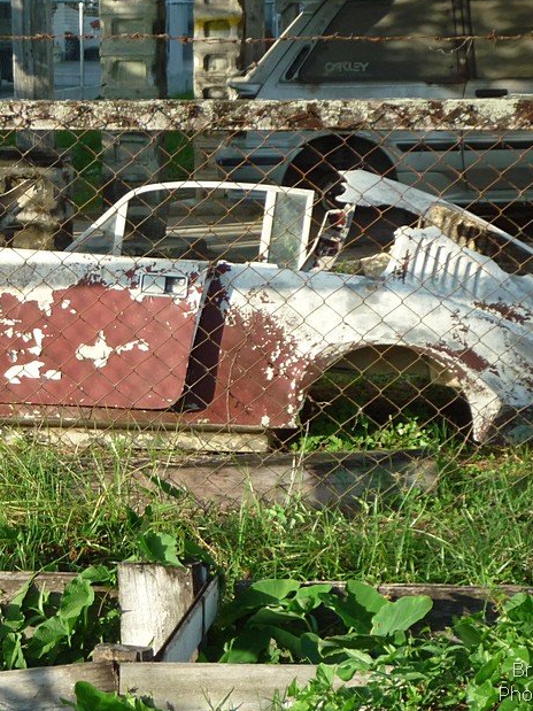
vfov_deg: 14.7
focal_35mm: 134
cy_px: 319
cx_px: 76
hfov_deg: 11.0
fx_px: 2752
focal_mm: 13.3
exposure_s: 1/400
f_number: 4.2
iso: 160
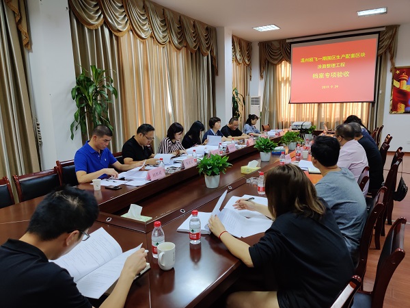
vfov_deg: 51.4
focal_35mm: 27
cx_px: 205
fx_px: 320
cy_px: 154
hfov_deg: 65.3
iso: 640
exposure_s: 1/33
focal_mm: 4.75
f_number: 1.65
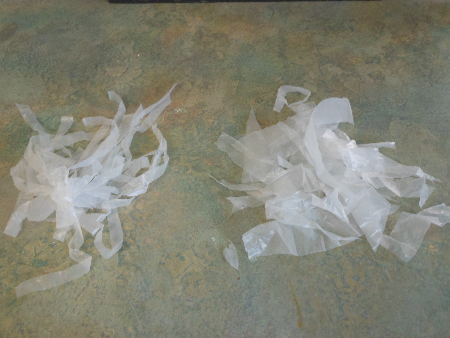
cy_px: 169
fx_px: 429
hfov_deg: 55.4
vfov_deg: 42.9
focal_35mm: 33
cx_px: 225
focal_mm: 5.9
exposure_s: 1/13
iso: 400
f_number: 4
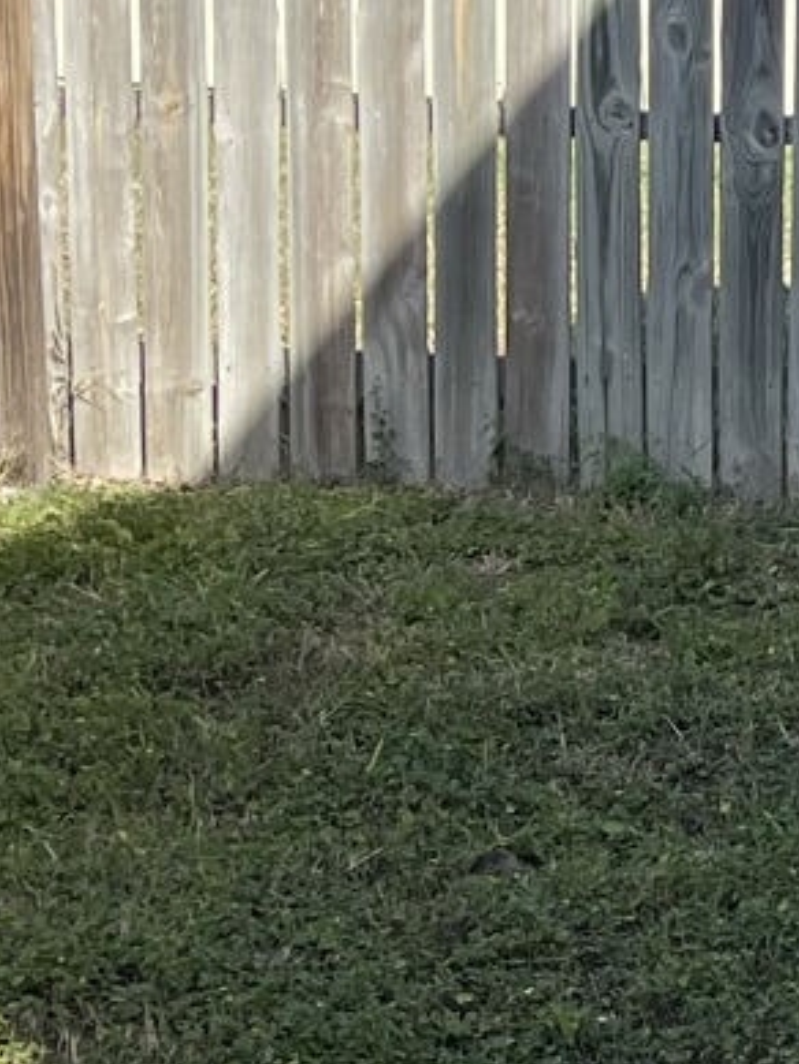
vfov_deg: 14.2
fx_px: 4214
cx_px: 1697
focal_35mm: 137
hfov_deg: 9.9
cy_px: 979
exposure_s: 1/861
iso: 32
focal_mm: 5.1
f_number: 1.6
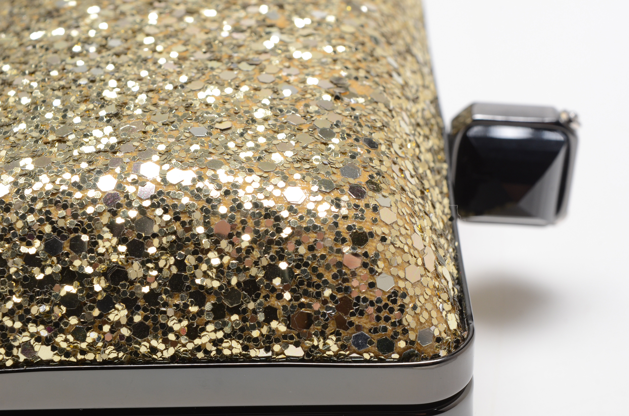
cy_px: 208
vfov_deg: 16.5
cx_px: 314
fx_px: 1438
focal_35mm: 82
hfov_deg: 24.7
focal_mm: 55
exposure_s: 1/125
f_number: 14
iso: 400
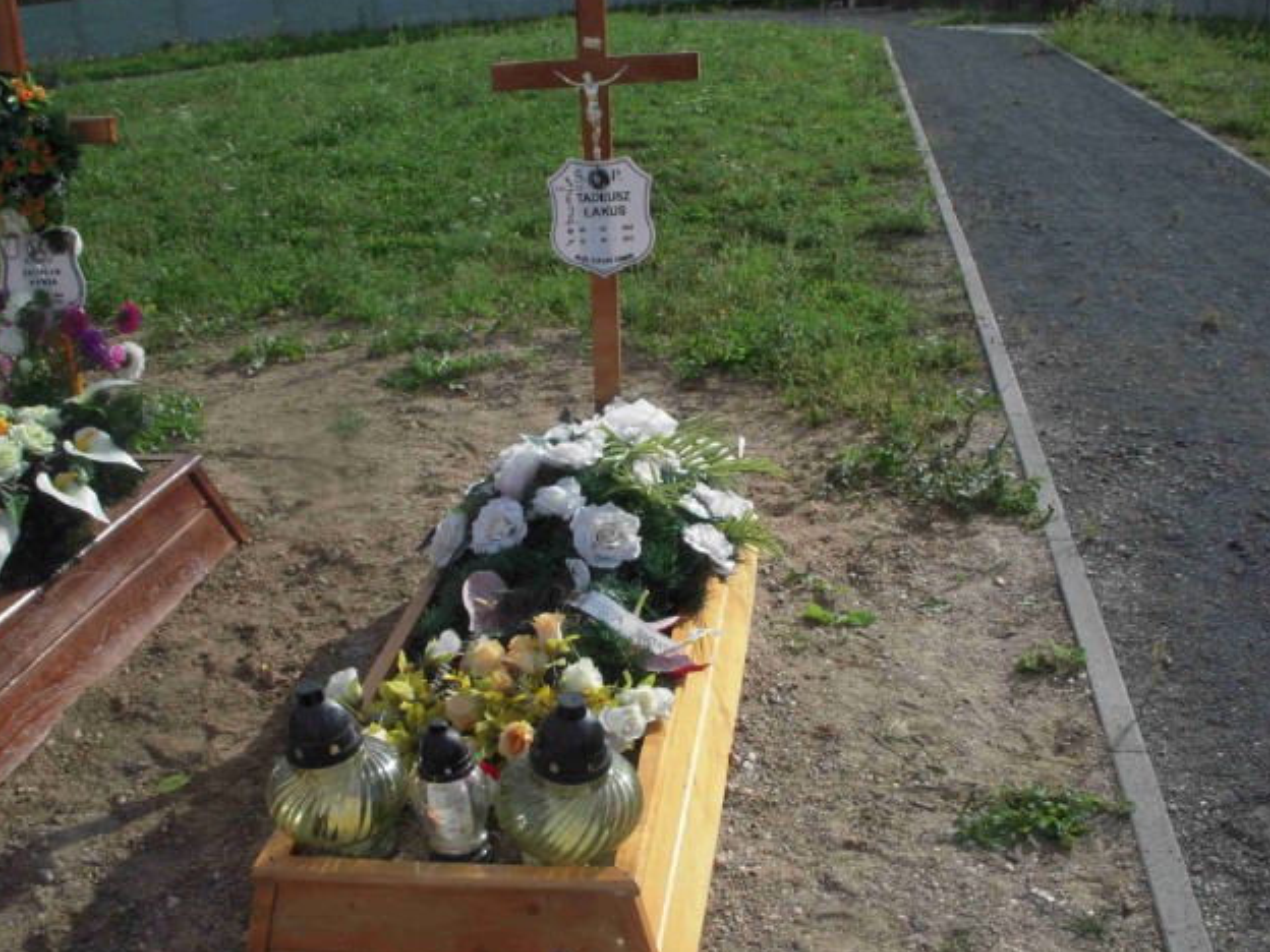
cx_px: 631
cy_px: 476
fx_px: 1431
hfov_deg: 47.9
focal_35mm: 39
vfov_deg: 36.8
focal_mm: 6.3
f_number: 6.6
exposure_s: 1/400
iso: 100
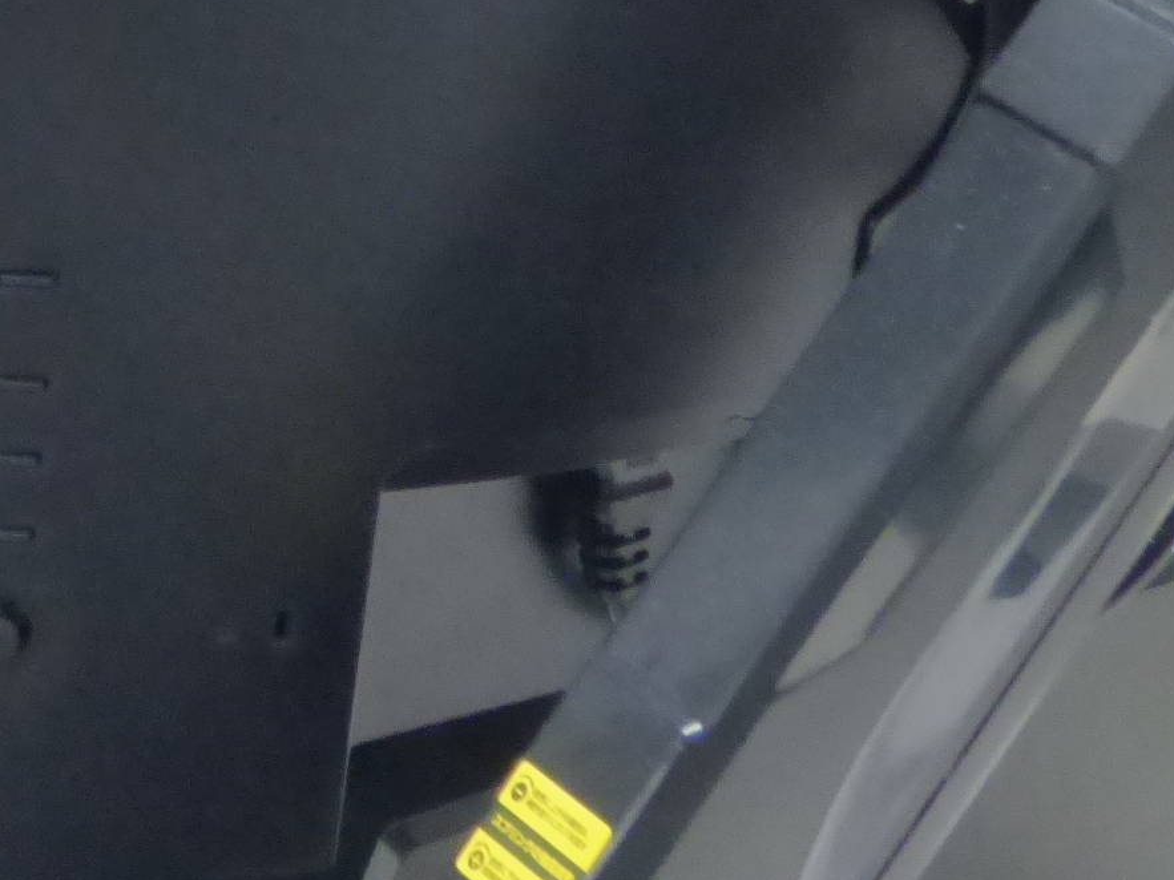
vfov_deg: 9.9
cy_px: -391
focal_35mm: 145
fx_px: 4917
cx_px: -74
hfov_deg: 13.4
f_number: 3.8
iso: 800
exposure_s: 1/40
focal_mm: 8.68
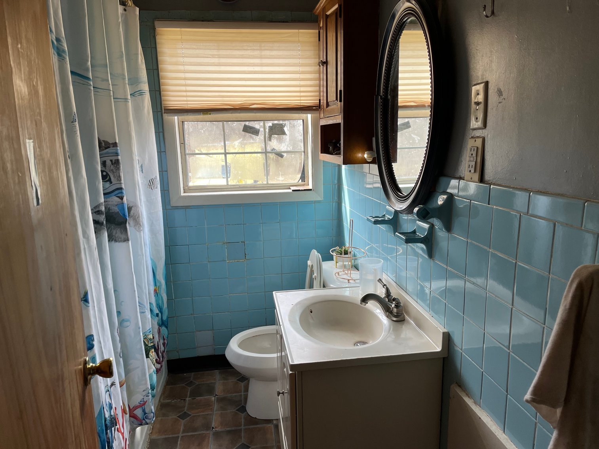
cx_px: 300
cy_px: 224
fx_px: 450
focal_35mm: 26
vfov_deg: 53.1
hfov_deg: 67.3
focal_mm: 5.1
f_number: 1.6
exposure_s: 1/120
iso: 64
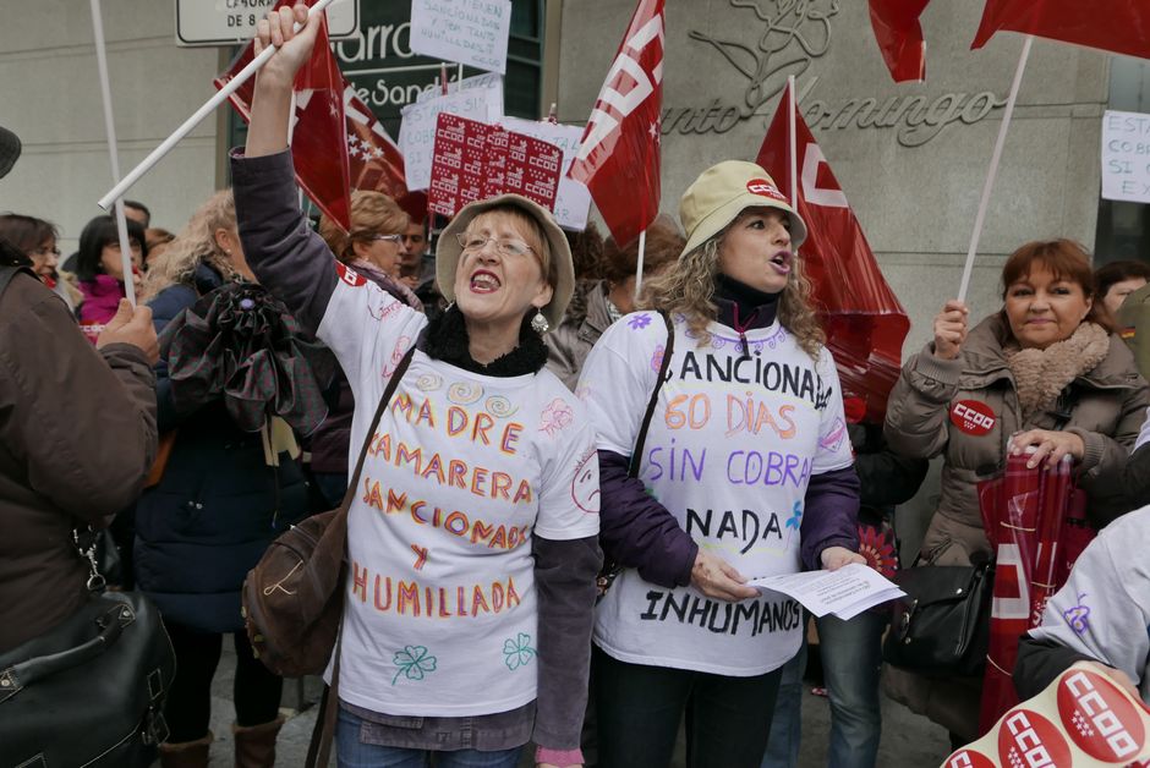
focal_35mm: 28
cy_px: 384
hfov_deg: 65.4
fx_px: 895
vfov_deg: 46.5
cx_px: 575
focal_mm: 12.5
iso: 200
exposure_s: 1/2000
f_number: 2.1
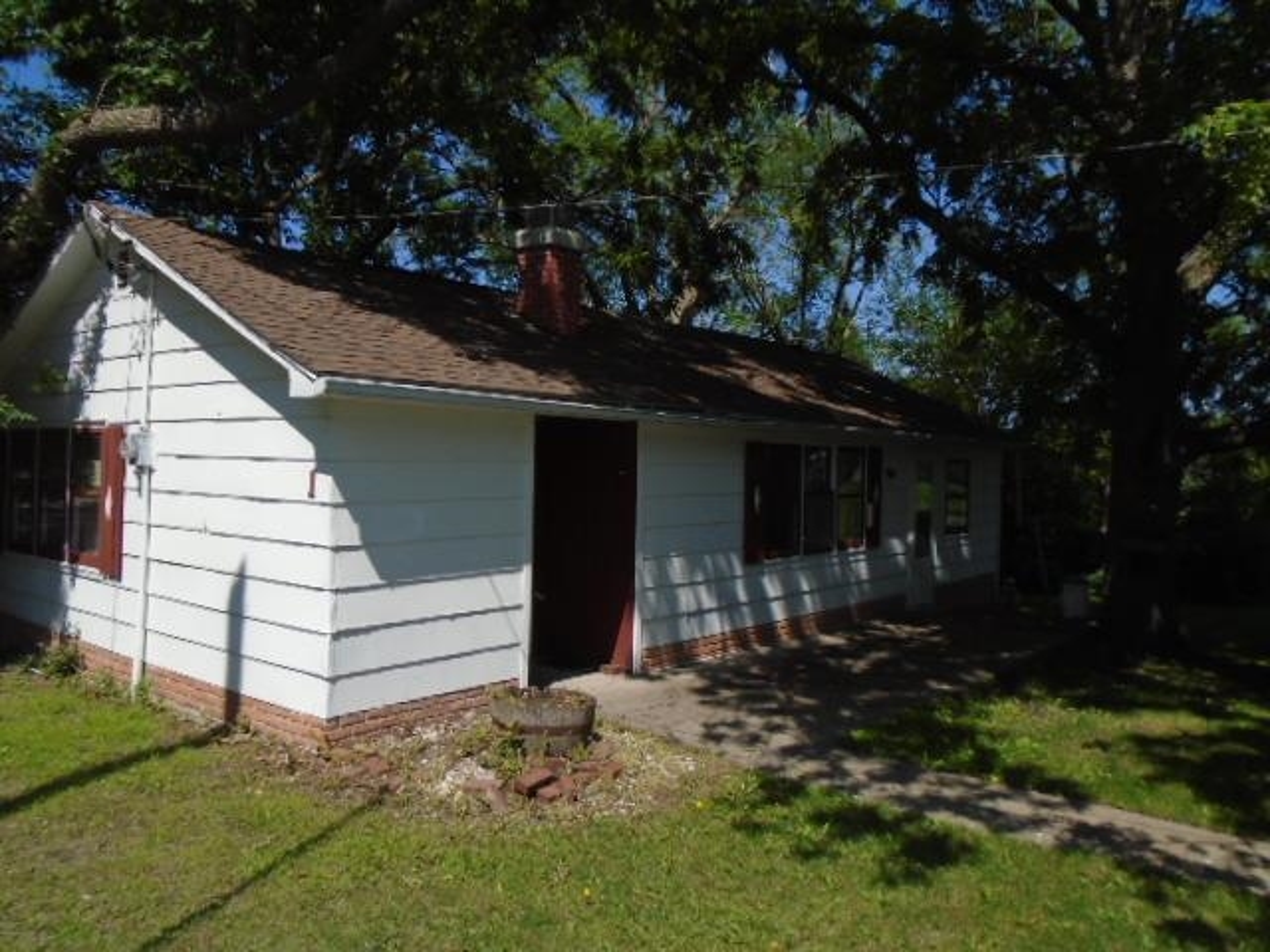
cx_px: 635
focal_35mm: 26
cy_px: 476
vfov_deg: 53.1
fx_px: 954
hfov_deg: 67.3
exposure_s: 1/1250
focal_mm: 4.6
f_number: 3.2
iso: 100
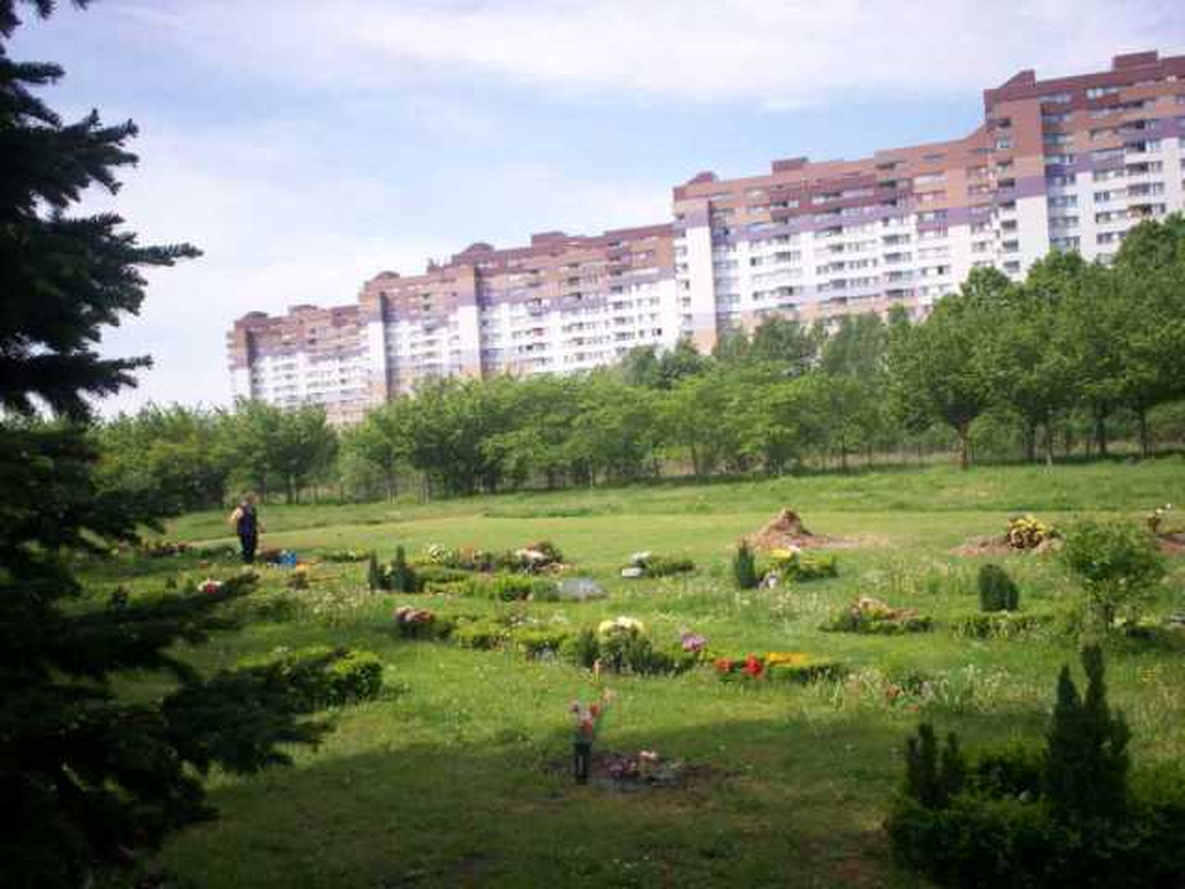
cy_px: 444
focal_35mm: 36
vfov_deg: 39.7
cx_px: 592
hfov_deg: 51.4
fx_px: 1232
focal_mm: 6
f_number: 4.5
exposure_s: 1/384
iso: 100
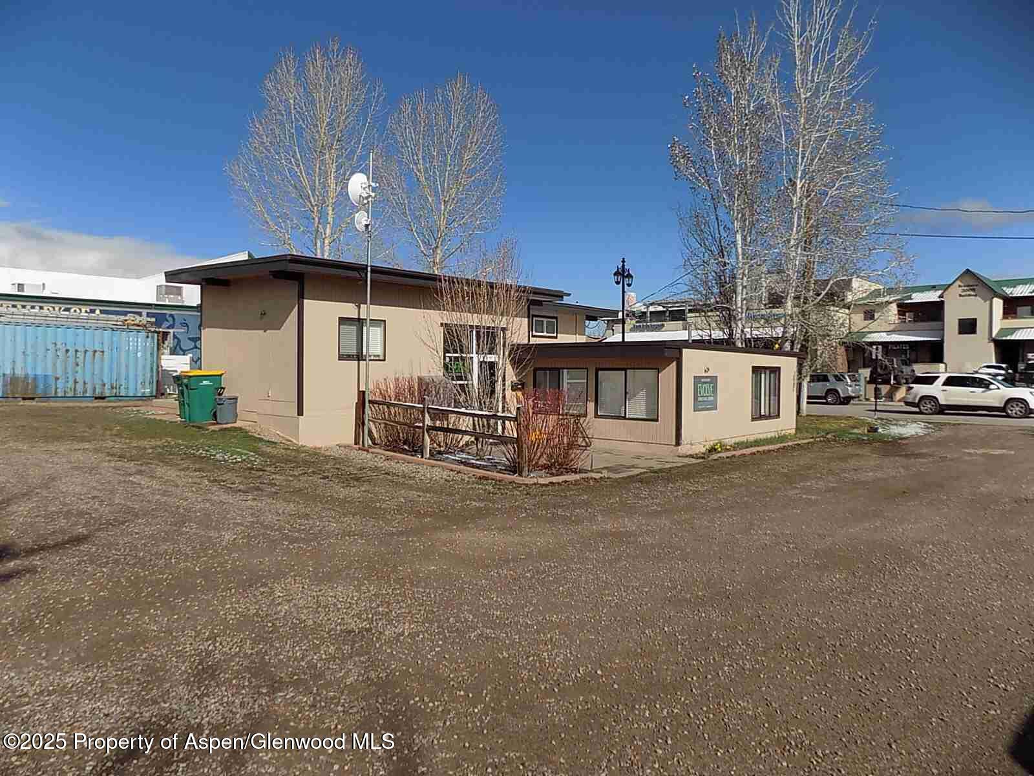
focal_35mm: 23
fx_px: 687
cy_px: 388
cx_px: 517
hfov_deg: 73.9
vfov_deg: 58.9
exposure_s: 1/250
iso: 80
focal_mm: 4
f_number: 9.9
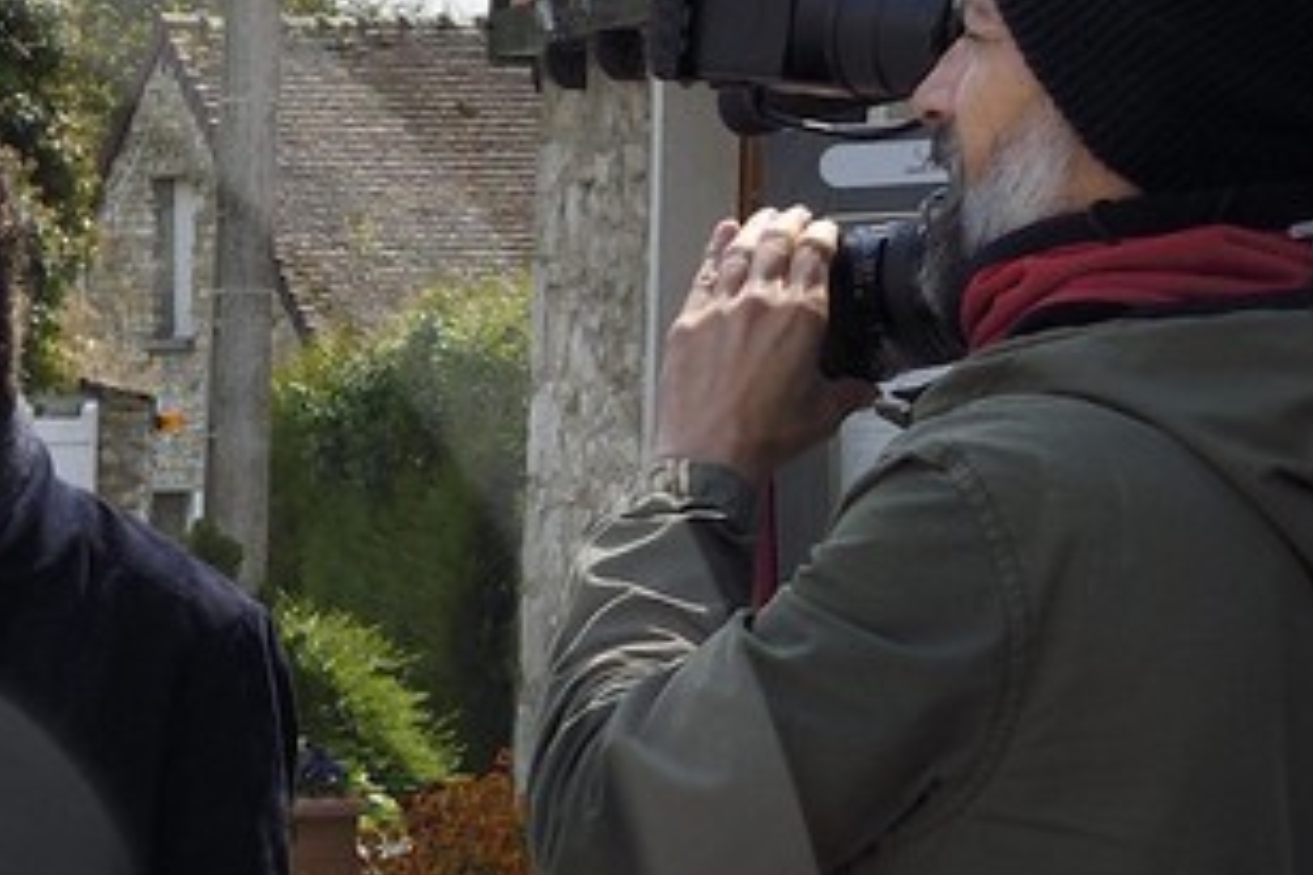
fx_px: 9446
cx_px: -884
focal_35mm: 259
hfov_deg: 7.7
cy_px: 1329
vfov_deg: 5.3
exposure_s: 1/400
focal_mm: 50
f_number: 14
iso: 500
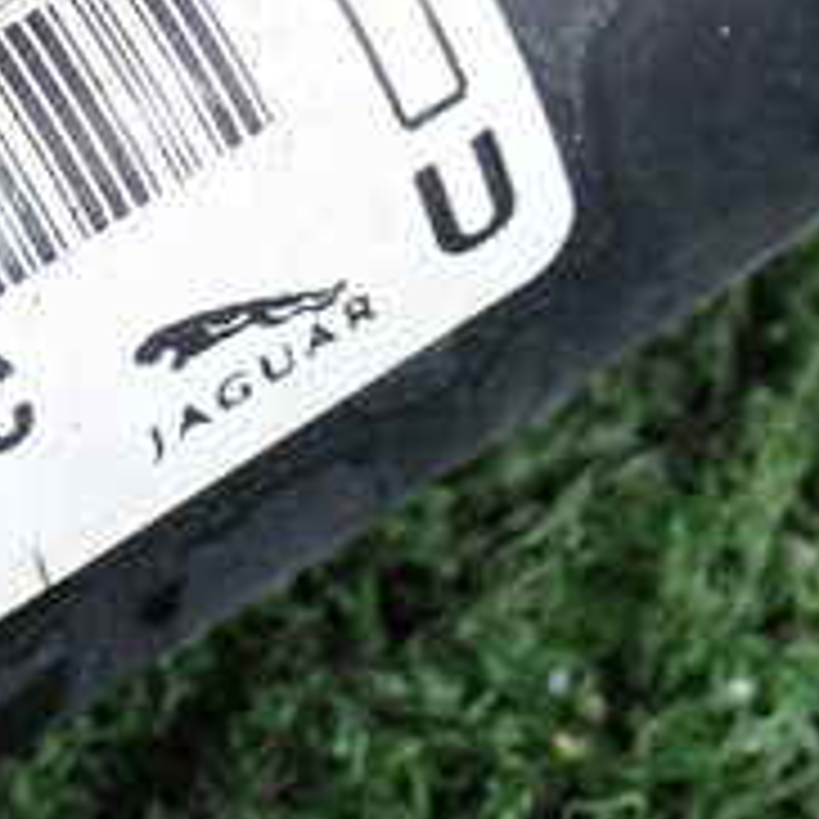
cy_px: 500
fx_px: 5220
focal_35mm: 195
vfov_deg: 9.0
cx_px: -333
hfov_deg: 8.8
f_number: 3.8
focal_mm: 11.88
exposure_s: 1/125
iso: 320
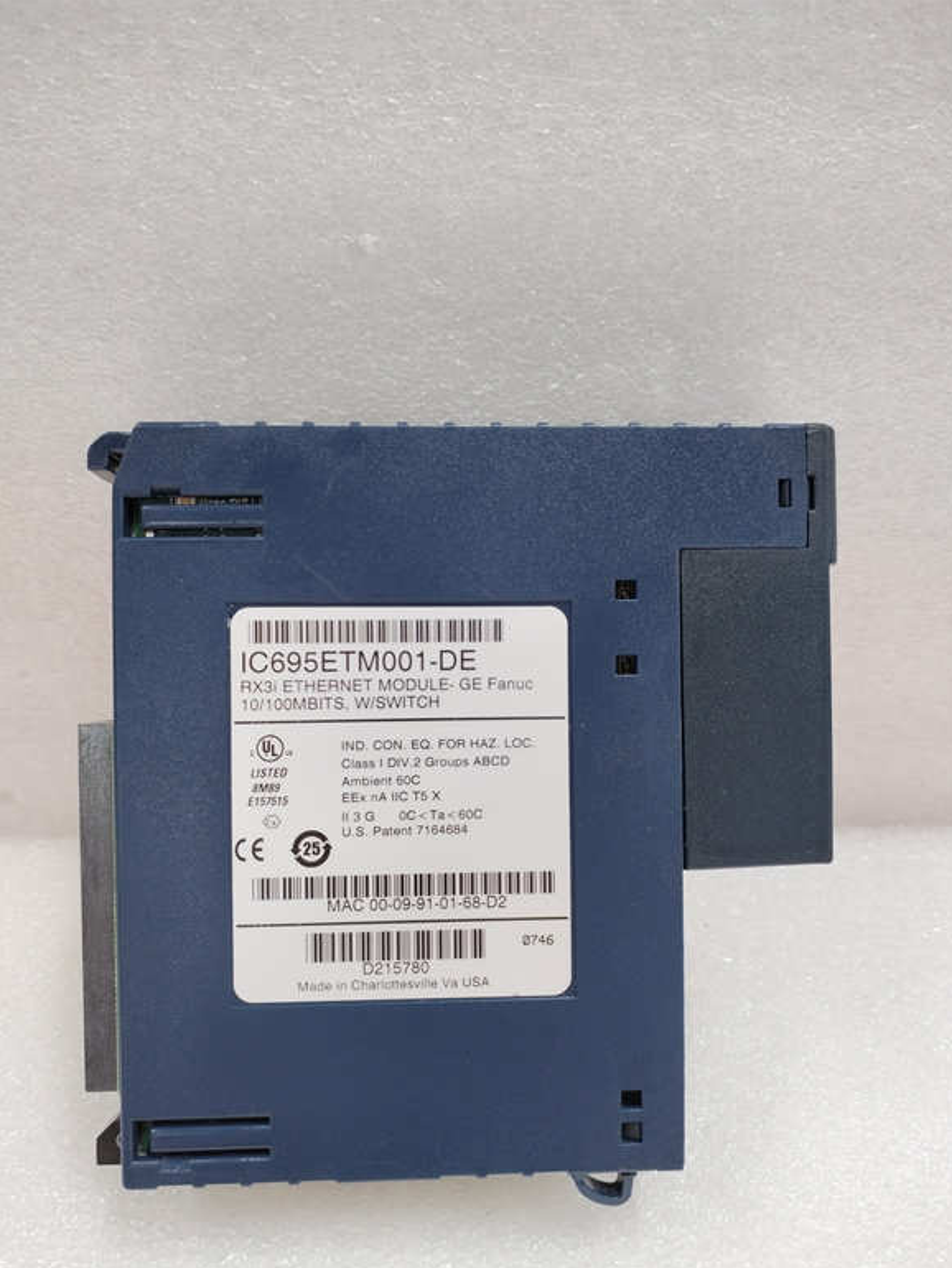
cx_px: 466
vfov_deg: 65.3
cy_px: 655
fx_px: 990
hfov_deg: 51.4
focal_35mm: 27
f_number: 1.8
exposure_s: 1/33.3
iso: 308
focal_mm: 4.75
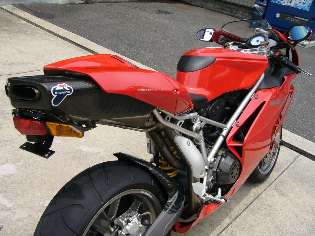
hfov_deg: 52.6
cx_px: 158
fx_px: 318
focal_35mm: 35
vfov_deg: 40.7
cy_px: 118
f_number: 5.6
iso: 80
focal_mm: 5.8
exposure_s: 1/400
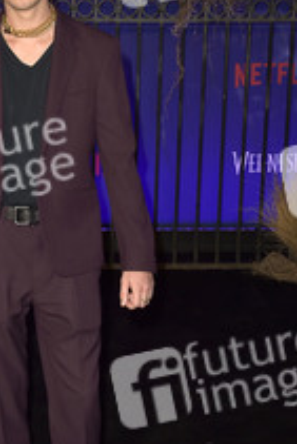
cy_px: 274
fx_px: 889
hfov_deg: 18.6
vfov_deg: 28.0
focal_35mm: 72
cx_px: 28
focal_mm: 38
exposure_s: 1/250
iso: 640
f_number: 6.3
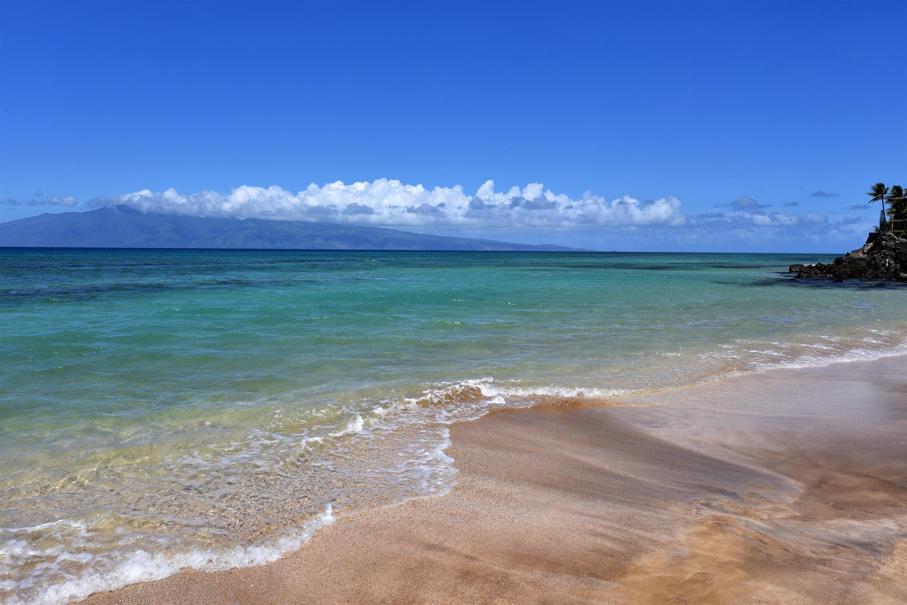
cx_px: 454
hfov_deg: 73.7
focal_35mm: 24
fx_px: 605
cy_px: 302
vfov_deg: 53.2
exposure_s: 1/200
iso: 100
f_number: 14
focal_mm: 24
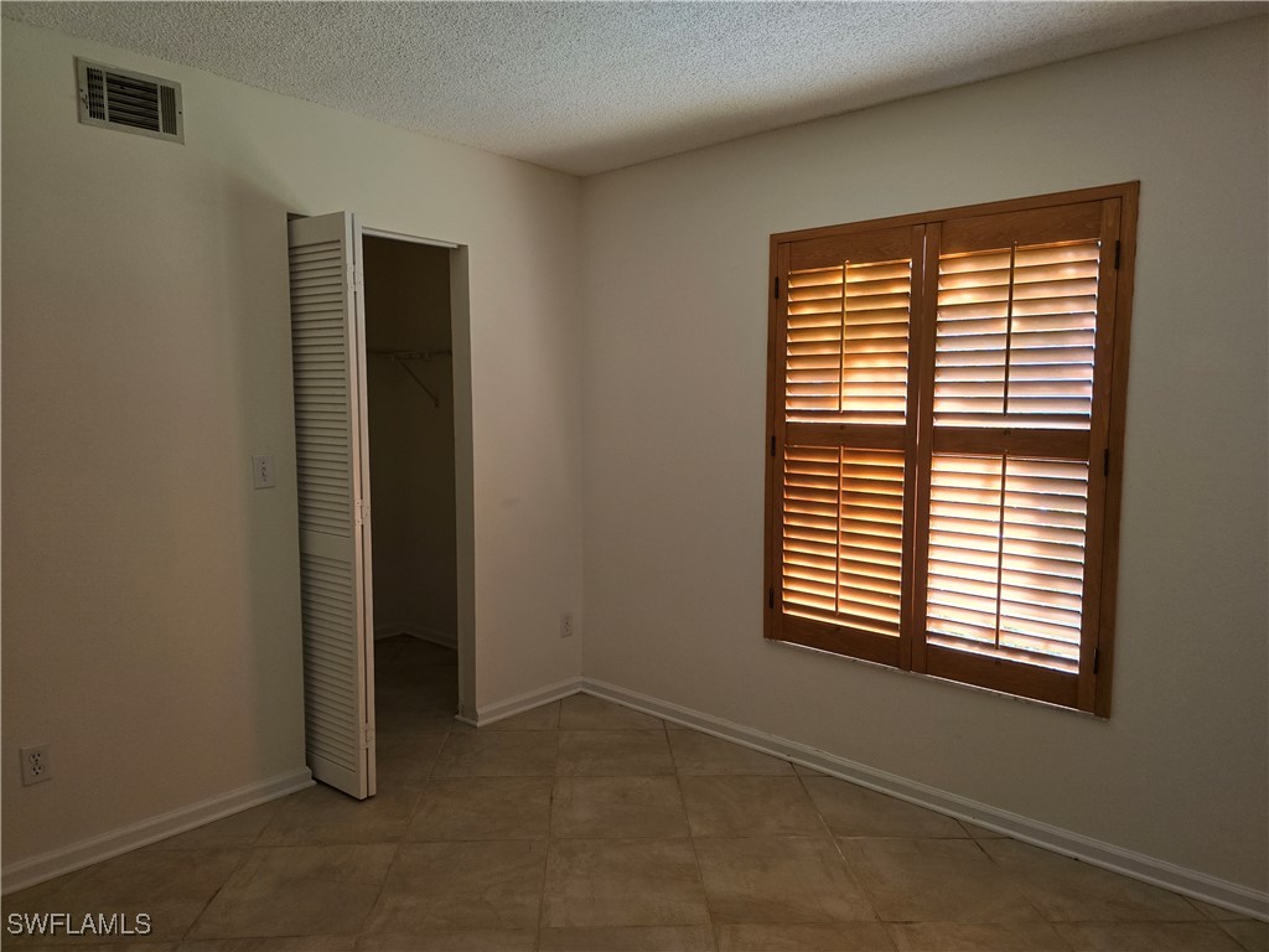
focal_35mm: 23
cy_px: 476
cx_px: 634
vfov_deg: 58.9
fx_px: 843
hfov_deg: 73.9
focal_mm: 6.3
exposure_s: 1/120
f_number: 1.7
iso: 320
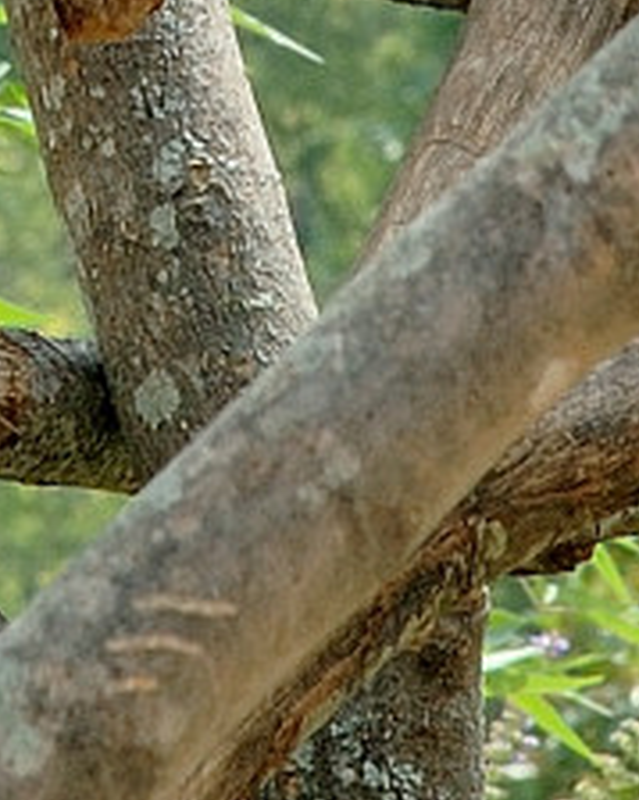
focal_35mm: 411
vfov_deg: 4.7
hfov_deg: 3.8
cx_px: -189
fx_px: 9713
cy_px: -143
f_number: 11
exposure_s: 1/160
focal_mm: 85
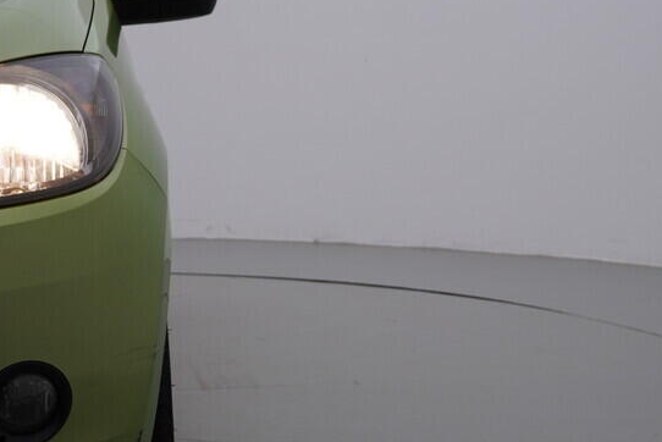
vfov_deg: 19.9
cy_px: 333
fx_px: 1251
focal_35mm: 68
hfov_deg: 29.6
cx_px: 343
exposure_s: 1/125
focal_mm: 24
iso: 125
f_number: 5
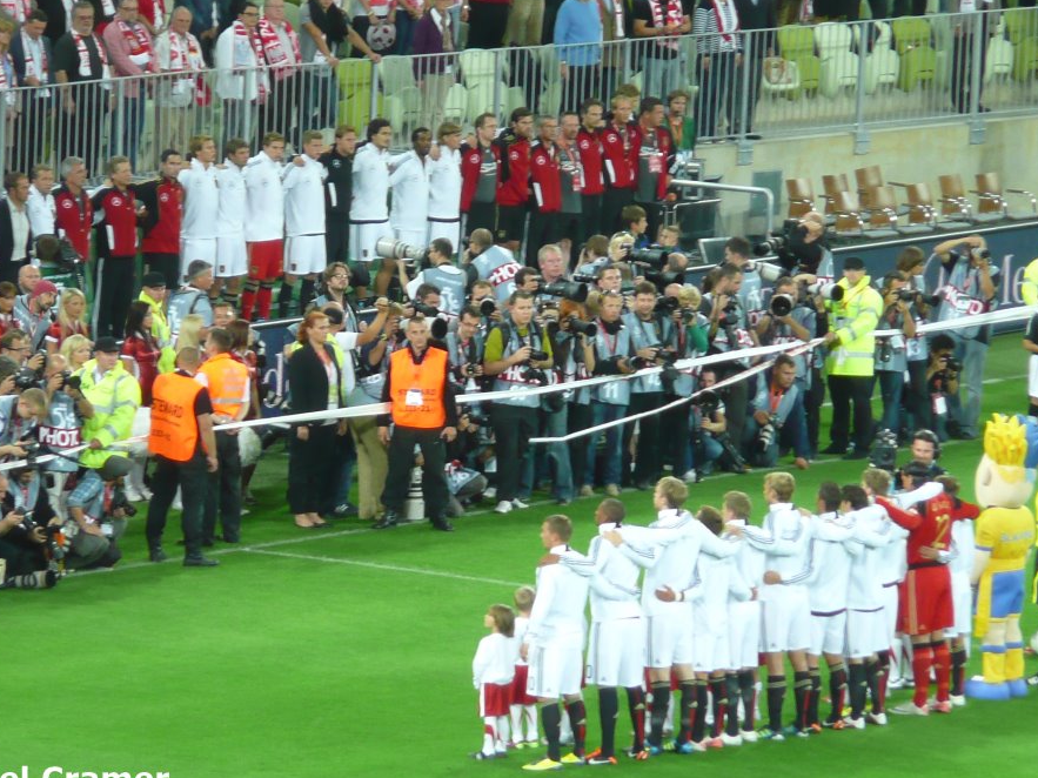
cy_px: 360
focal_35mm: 437
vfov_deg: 3.4
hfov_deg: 4.5
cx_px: 457
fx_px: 13102
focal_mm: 46
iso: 200
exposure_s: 1/40
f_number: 4.9
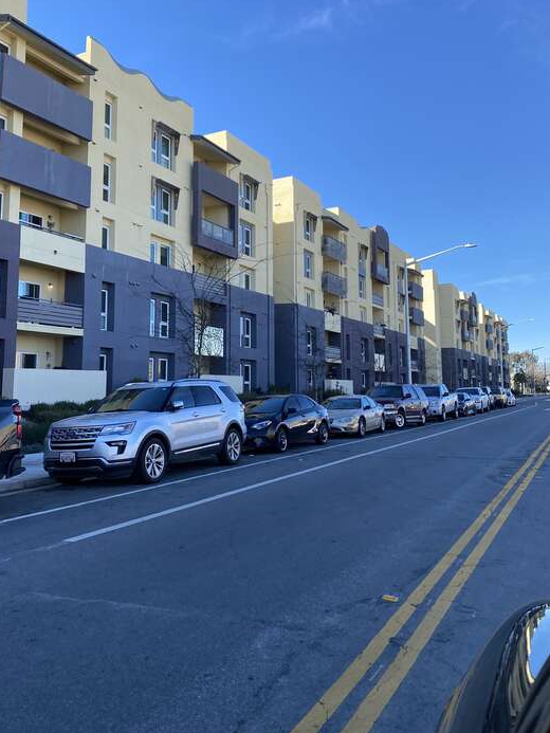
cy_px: 315
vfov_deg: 59.7
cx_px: 243
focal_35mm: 30
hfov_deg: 46.7
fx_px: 635
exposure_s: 1/973
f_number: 1.8
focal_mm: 4.25
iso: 32
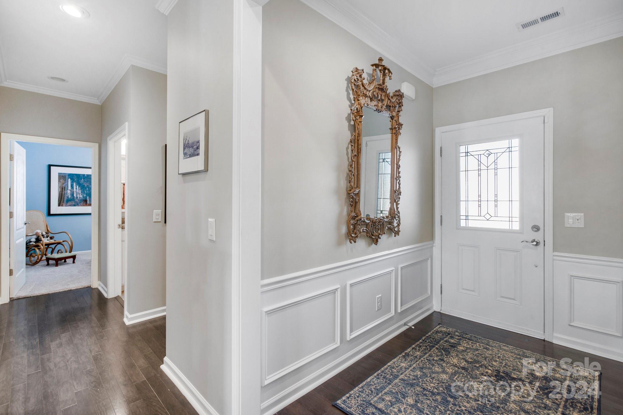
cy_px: 208
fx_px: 277
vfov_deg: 73.7
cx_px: 312
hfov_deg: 96.7
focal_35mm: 16
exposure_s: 1/1.25
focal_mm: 16
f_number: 11
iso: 100
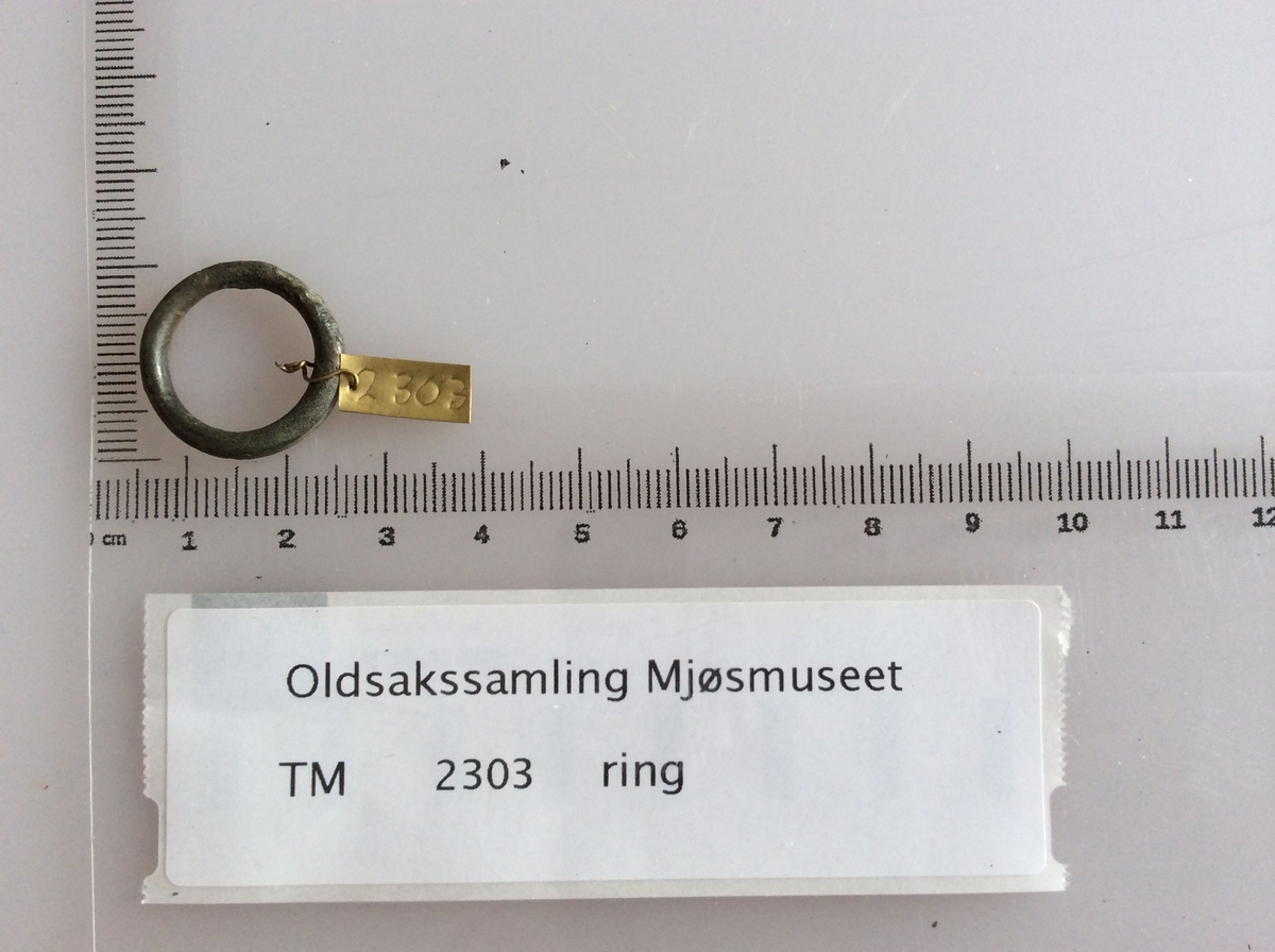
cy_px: 476
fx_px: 1214
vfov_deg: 42.8
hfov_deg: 55.4
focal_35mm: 33
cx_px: 638
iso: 50
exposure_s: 1/120
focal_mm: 3.3
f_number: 2.4
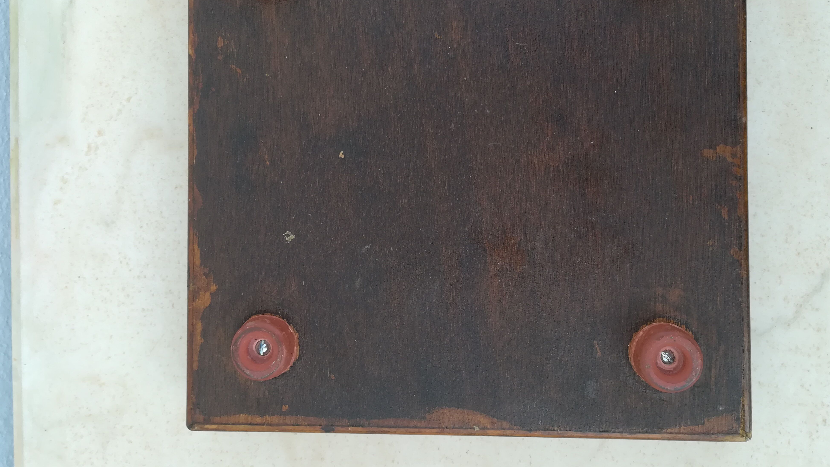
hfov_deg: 66.1
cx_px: 417
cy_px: 176
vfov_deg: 39.9
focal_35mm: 29
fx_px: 638
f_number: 2.2
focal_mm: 3.83
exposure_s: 1/100
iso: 80
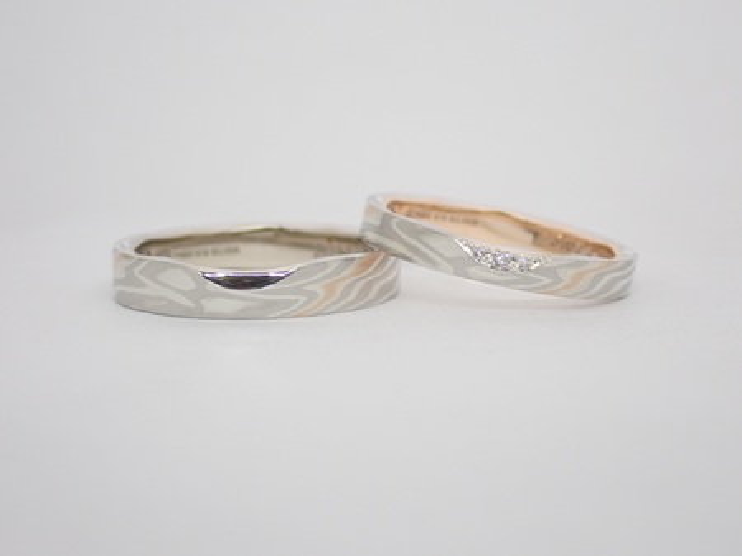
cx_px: 371
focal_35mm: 77
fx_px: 1650
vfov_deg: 19.1
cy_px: 278
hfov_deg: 25.3
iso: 200
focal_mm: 13.65
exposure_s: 1/125
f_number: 4.1
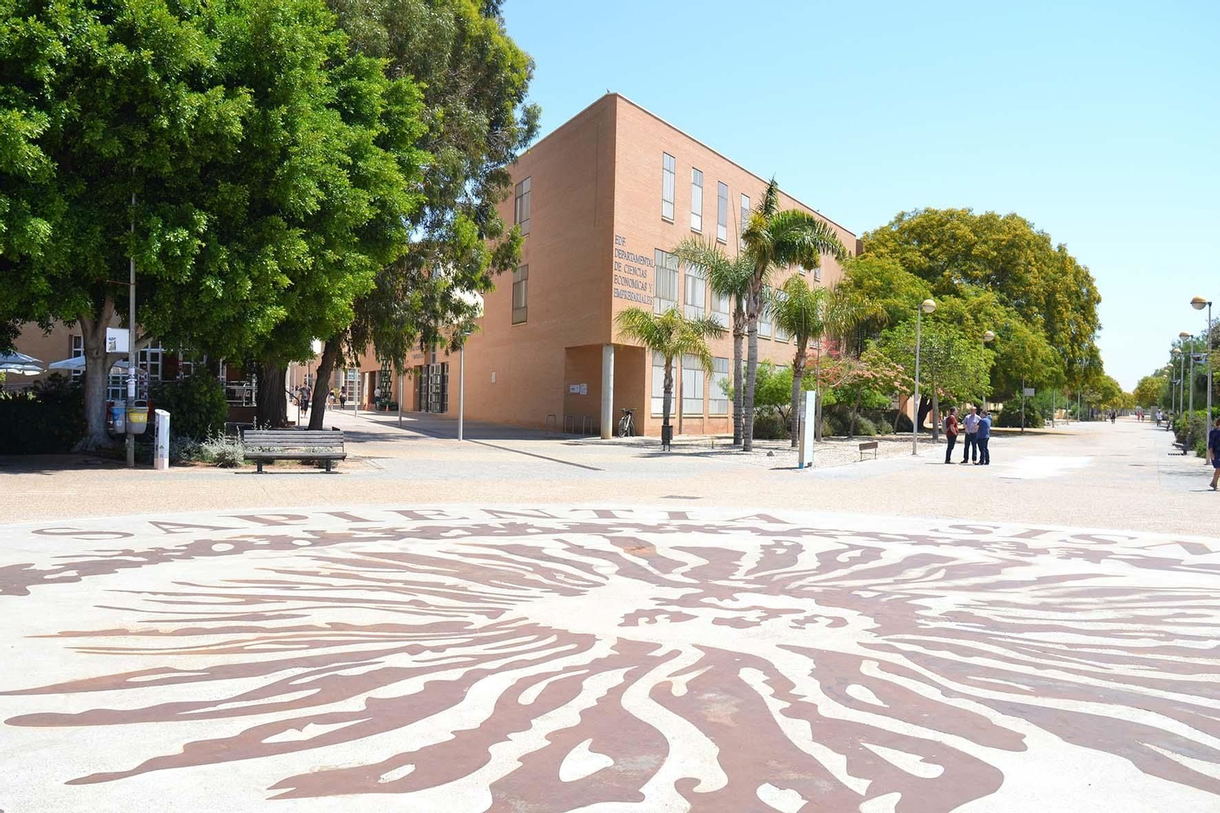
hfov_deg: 55.1
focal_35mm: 34
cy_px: 406
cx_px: 610
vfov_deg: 38.3
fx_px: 1169
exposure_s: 1/250
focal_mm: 23
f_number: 8
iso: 100
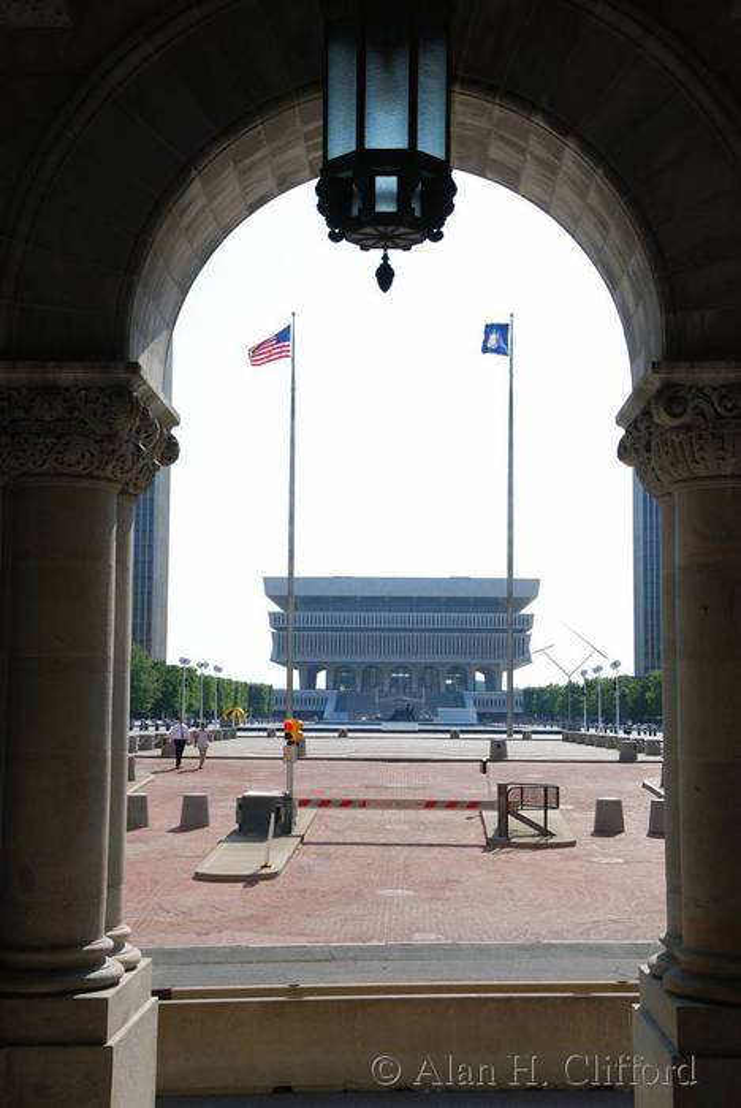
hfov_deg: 26.5
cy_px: 554
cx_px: 370
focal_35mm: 51
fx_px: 1571
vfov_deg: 38.9
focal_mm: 34
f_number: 8
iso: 100
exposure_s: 1/250
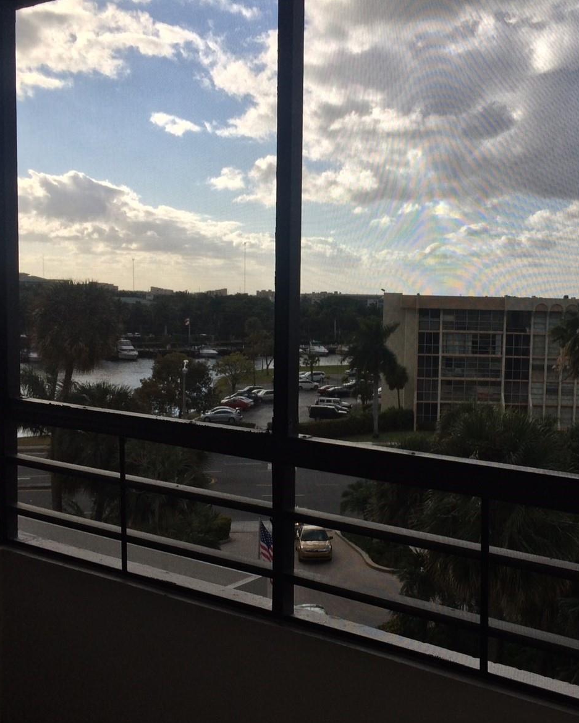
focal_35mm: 40
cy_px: 369
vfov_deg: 45.8
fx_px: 857
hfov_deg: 37.0
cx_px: 379
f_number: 2.2
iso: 40
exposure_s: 1/3731
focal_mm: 4.12
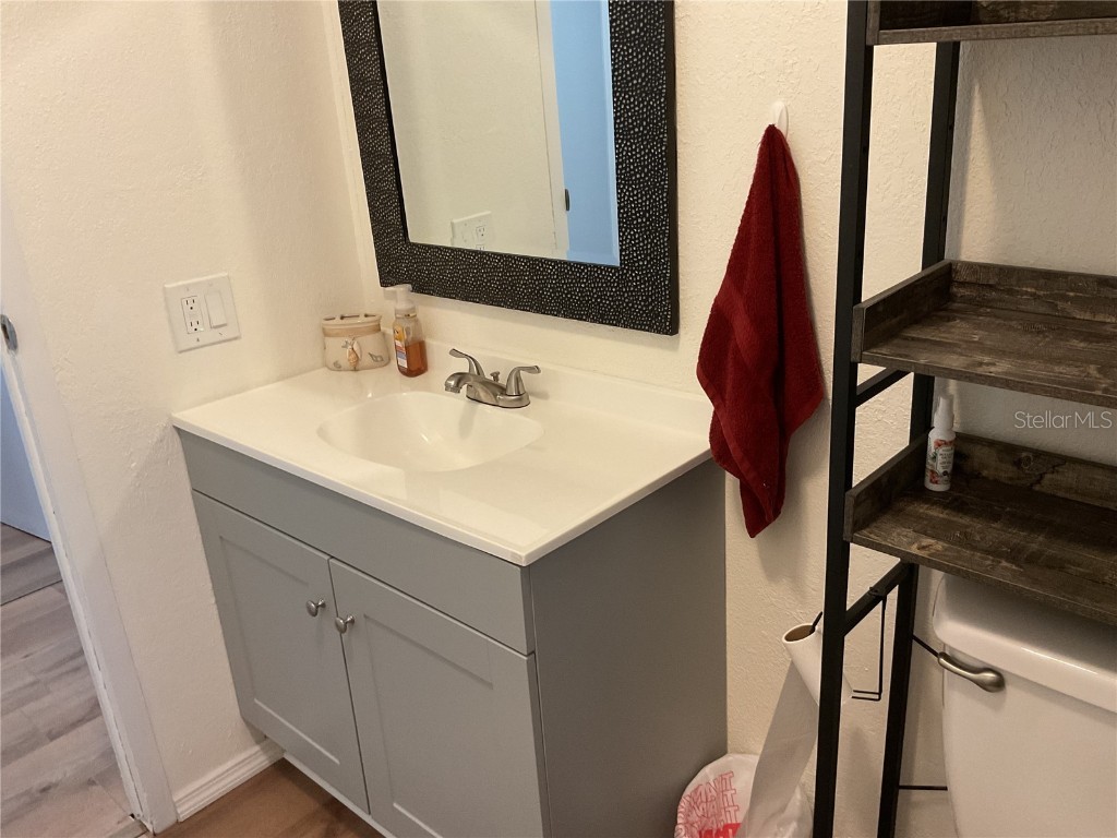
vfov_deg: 48.2
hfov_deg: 61.7
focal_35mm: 29
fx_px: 936
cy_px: 419
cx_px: 558
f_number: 1.8
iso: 160
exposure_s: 1/60
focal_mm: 3
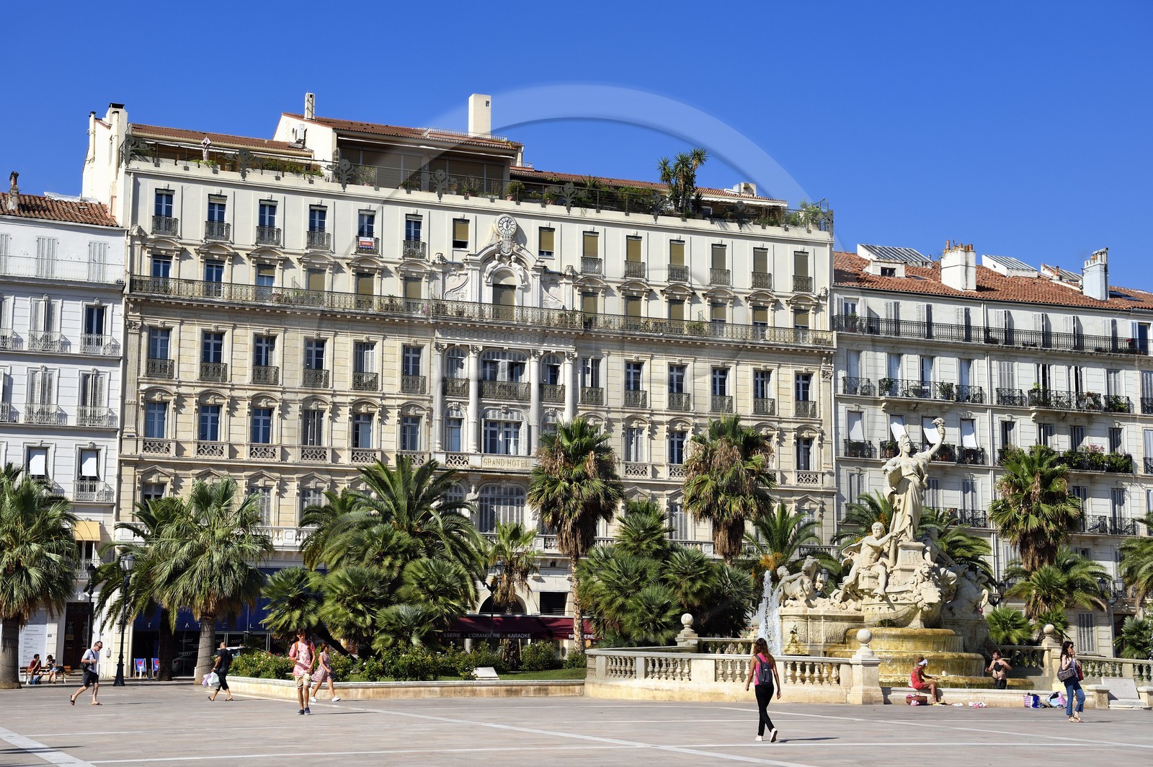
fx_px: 1856
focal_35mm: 58
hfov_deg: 34.5
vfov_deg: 23.3
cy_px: 384
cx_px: 576
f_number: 10
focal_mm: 58
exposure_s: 1/250
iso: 200
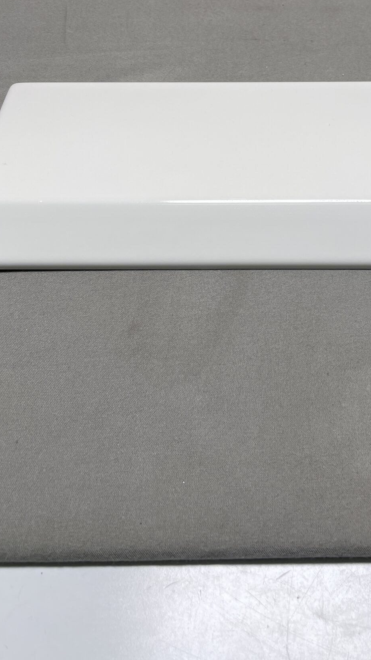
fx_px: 770
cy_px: 154
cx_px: 277
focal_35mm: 44
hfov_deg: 26.8
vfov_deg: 44.6
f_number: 1.6
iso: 32
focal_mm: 5.1
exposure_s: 1/168
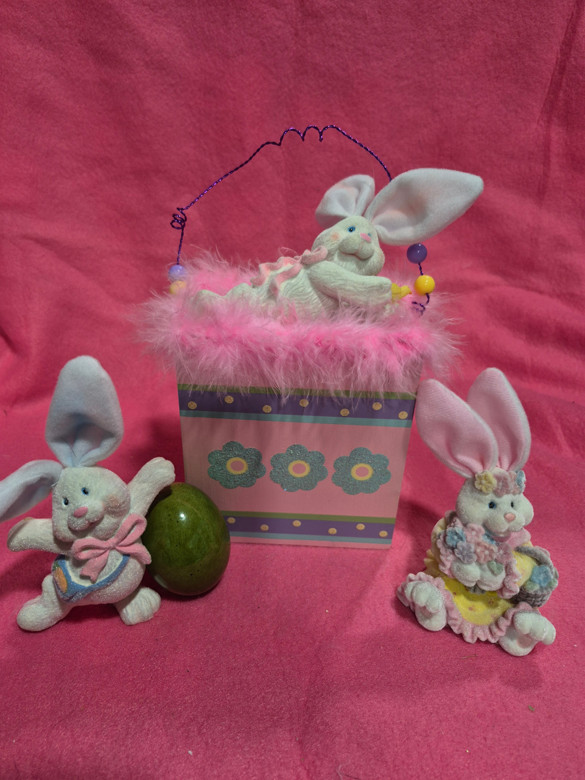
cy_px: 390
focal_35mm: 23
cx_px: 292
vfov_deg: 73.9
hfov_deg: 58.9
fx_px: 518
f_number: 1.8
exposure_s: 1/120
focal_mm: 5.4
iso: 40
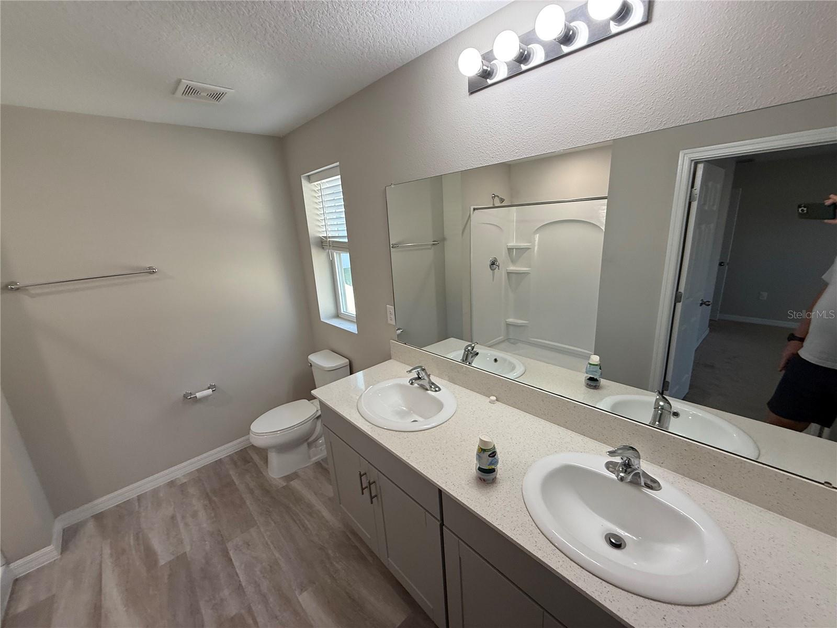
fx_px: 339
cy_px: 314
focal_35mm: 14
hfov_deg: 102.1
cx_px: 418
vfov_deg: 85.7
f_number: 2.2
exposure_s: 1/120
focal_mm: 2.22
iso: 100
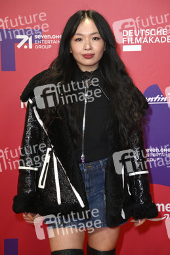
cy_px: 126
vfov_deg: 17.8
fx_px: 817
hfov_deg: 11.9
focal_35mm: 115
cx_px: 87
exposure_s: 1/250
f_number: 5.6
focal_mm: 112
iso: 640
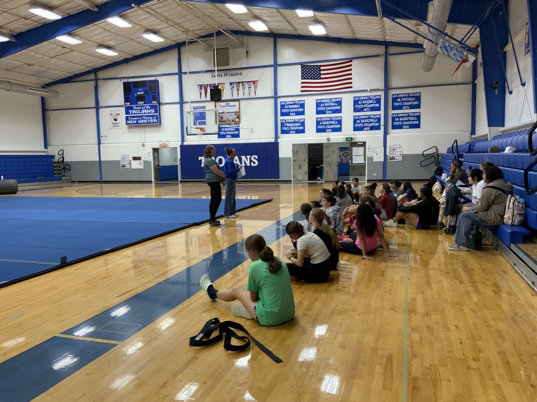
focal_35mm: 29
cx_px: 268
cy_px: 201
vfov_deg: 48.2
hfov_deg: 61.7
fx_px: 450
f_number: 1.8
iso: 64
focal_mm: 3
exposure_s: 1/60
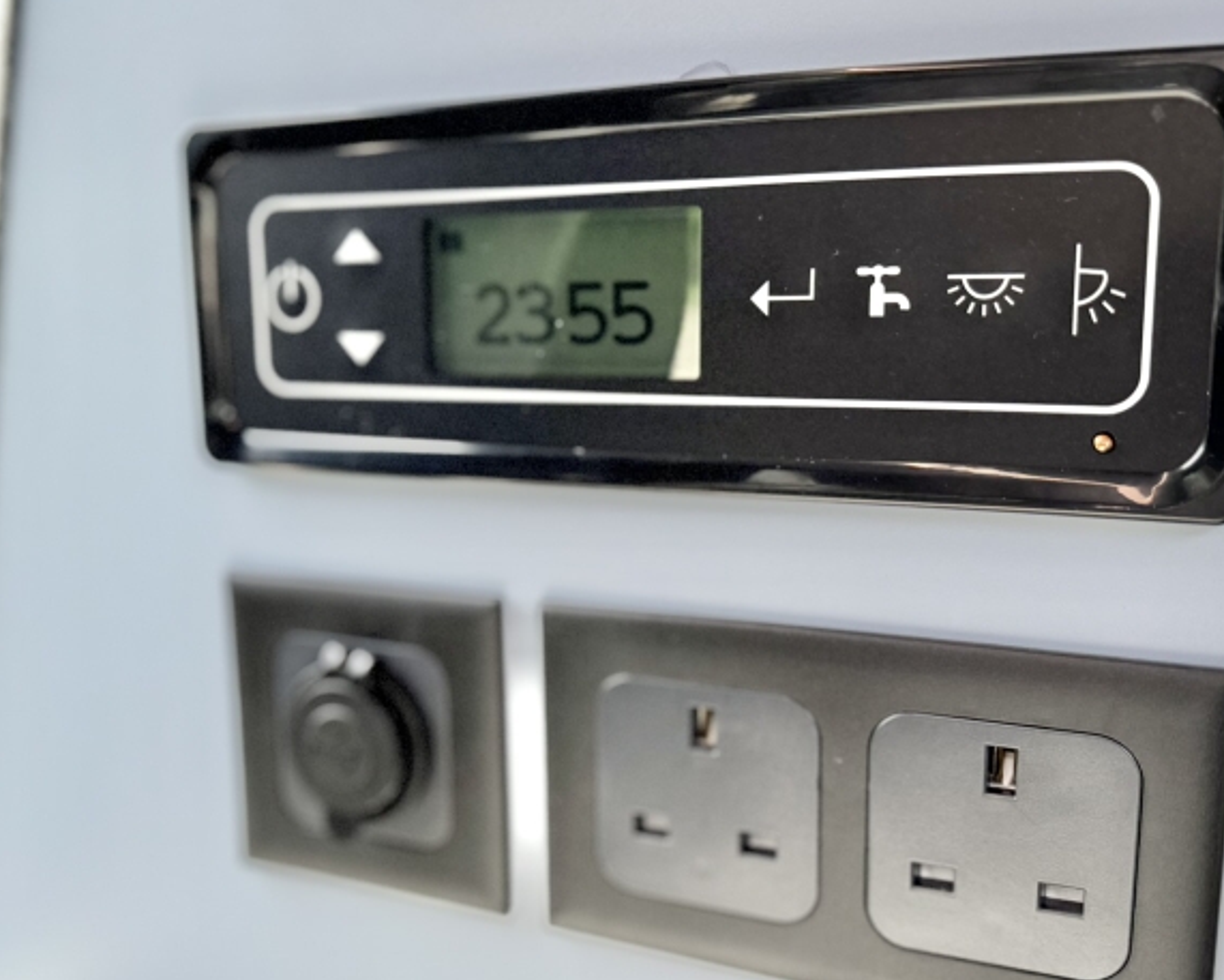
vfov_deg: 35.6
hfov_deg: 43.3
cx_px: 416
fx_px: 1522
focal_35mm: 42
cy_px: 581
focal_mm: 6.76
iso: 160
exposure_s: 1/243
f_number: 1.78
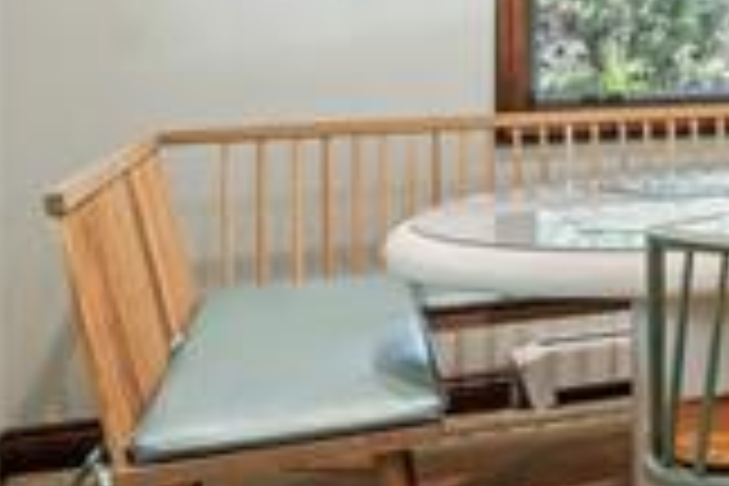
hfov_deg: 20.6
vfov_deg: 19.8
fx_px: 1357
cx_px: 1323
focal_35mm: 67
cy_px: 22
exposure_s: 1/2.5
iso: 100
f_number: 7.1
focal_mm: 17
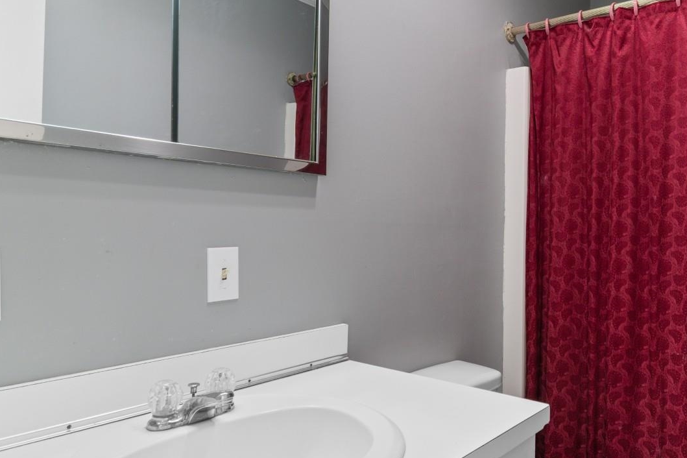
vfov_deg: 49.6
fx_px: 496
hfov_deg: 67.8
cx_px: 450
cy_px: 225
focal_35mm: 26
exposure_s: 6
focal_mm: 11.5
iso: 100
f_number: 4.8
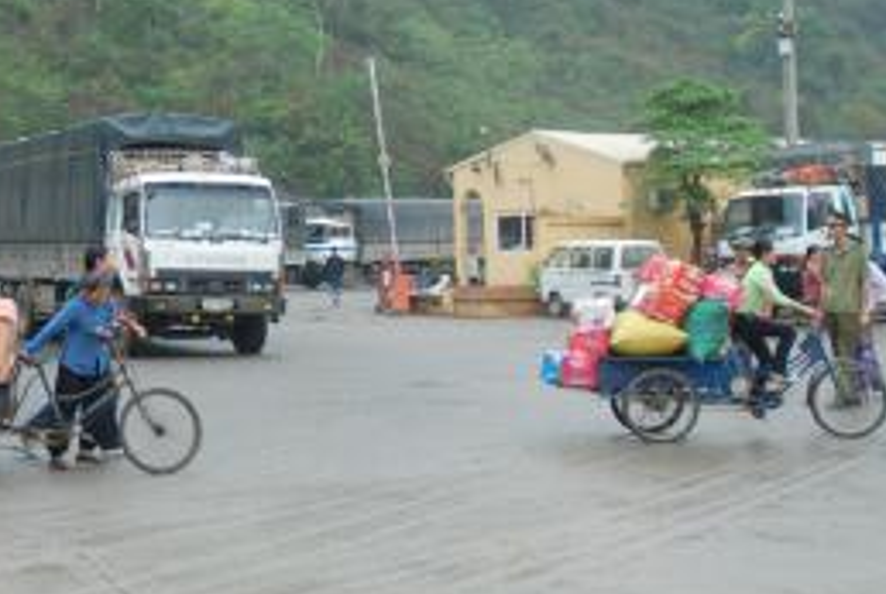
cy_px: 167
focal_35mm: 67
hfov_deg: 28.3
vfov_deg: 20.3
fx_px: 1652
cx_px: 14
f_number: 4
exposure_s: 1/80
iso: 200
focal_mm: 18
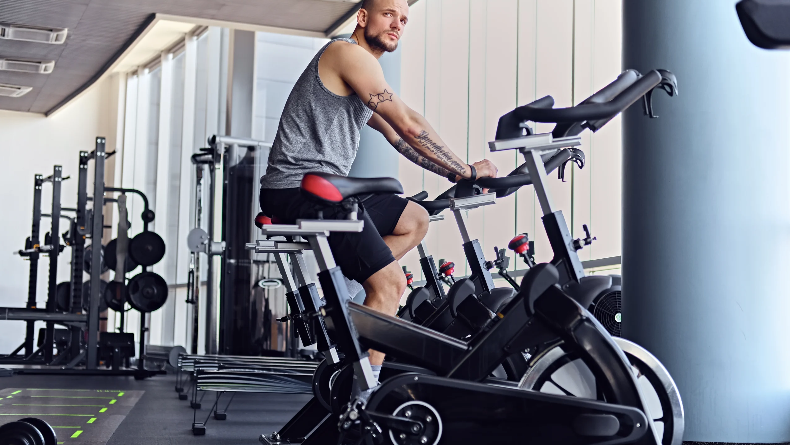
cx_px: 393
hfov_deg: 37.2
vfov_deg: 21.5
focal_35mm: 56
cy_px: 213
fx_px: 1173
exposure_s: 1/250
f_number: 2.2
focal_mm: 35
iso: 200
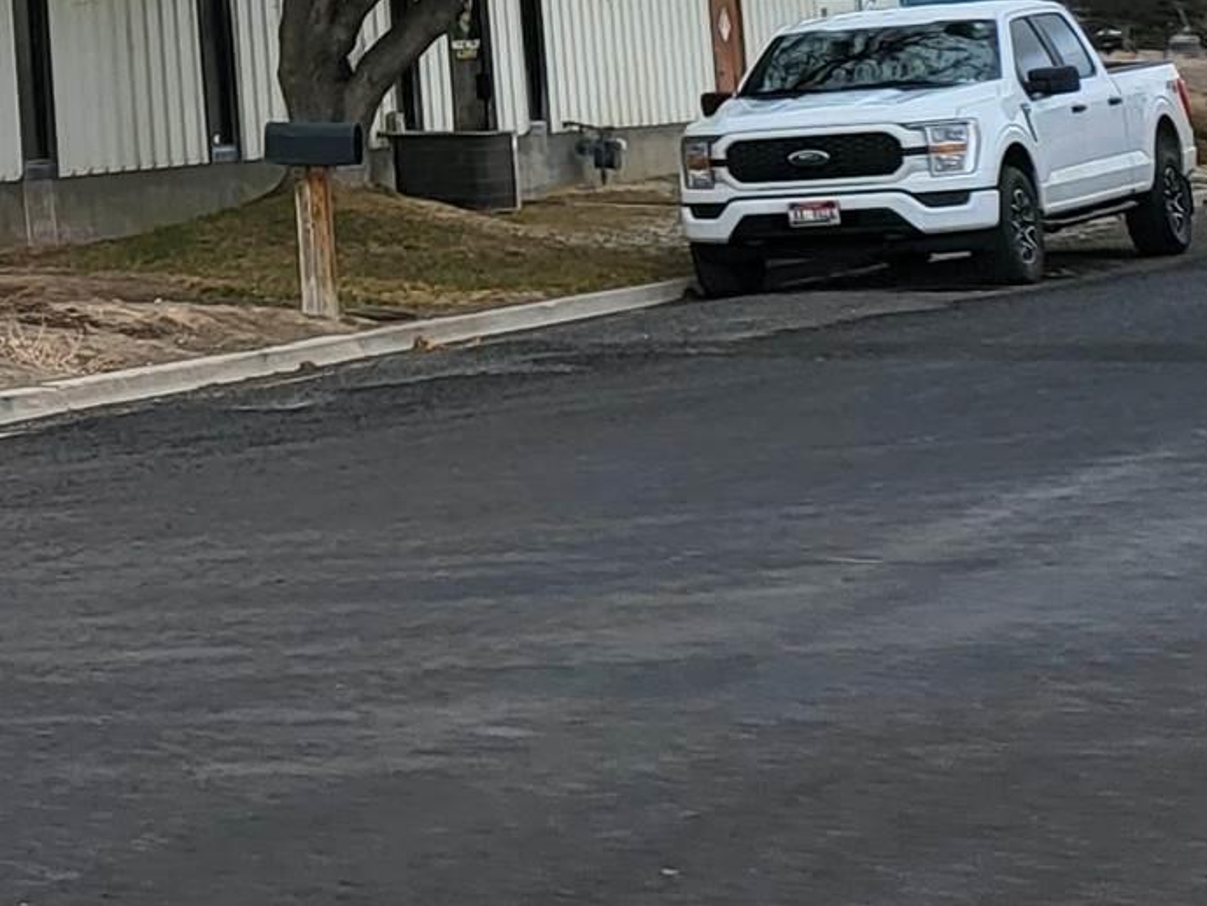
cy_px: -256
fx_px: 3732
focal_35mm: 107
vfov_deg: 13.4
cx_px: -1191
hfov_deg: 15.0
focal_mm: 5
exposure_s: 1/790
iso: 40
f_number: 1.8
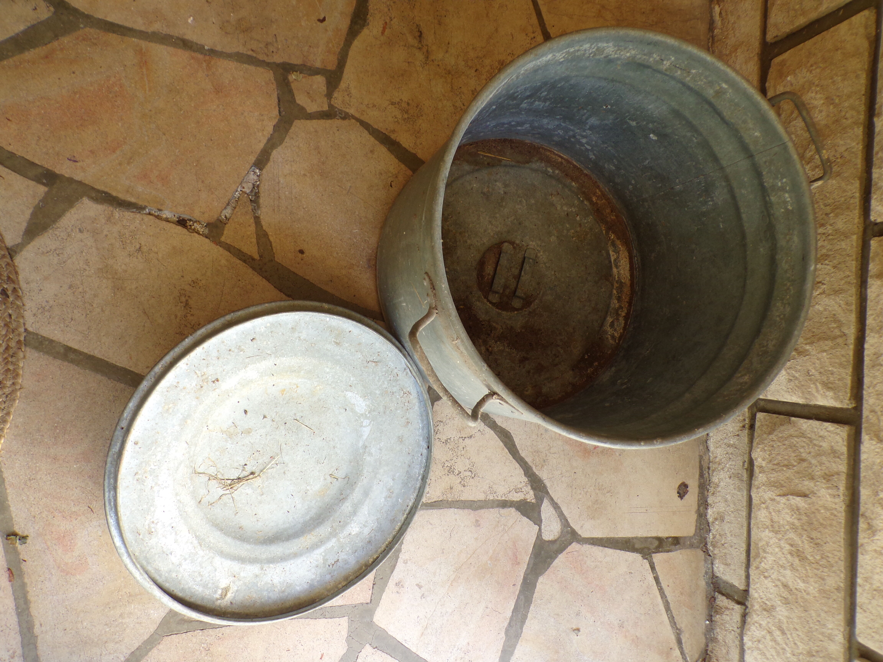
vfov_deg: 49.7
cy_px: 331
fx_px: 714
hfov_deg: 63.4
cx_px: 442
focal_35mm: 28
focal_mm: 5
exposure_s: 1/34
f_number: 3.1
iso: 100
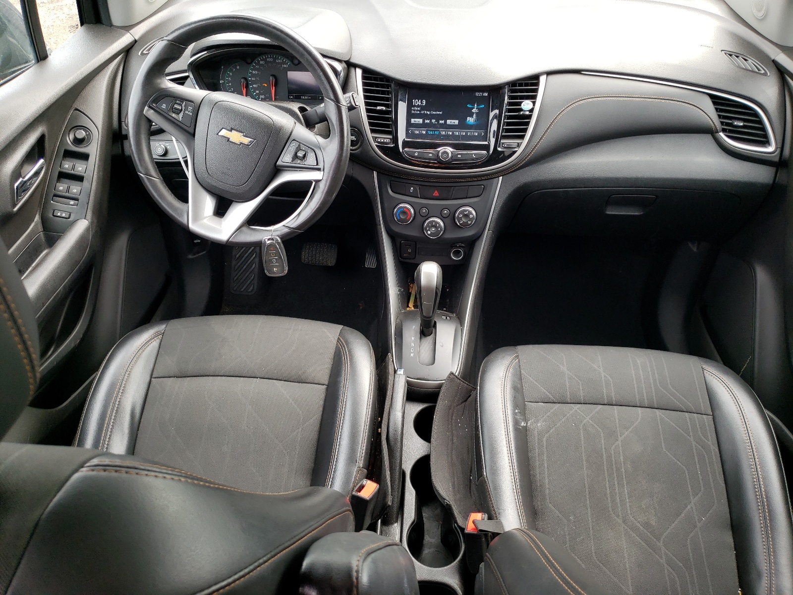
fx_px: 596
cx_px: 396
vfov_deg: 53.1
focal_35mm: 26
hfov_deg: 67.3
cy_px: 298
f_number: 1.5
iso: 50
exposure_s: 1/139
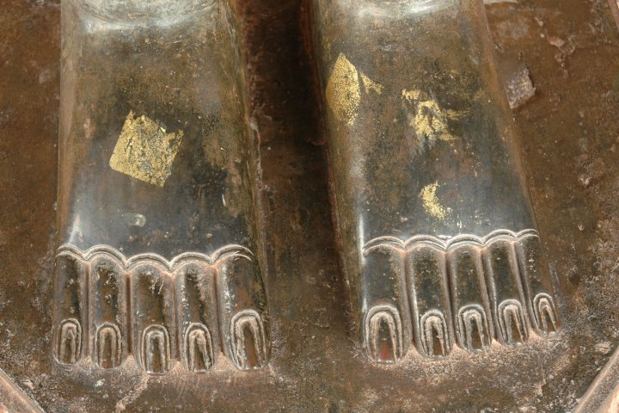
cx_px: 310
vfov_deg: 20.6
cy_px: 206
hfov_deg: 30.5
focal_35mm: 66
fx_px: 1135
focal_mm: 44
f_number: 4.5
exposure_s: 1/30
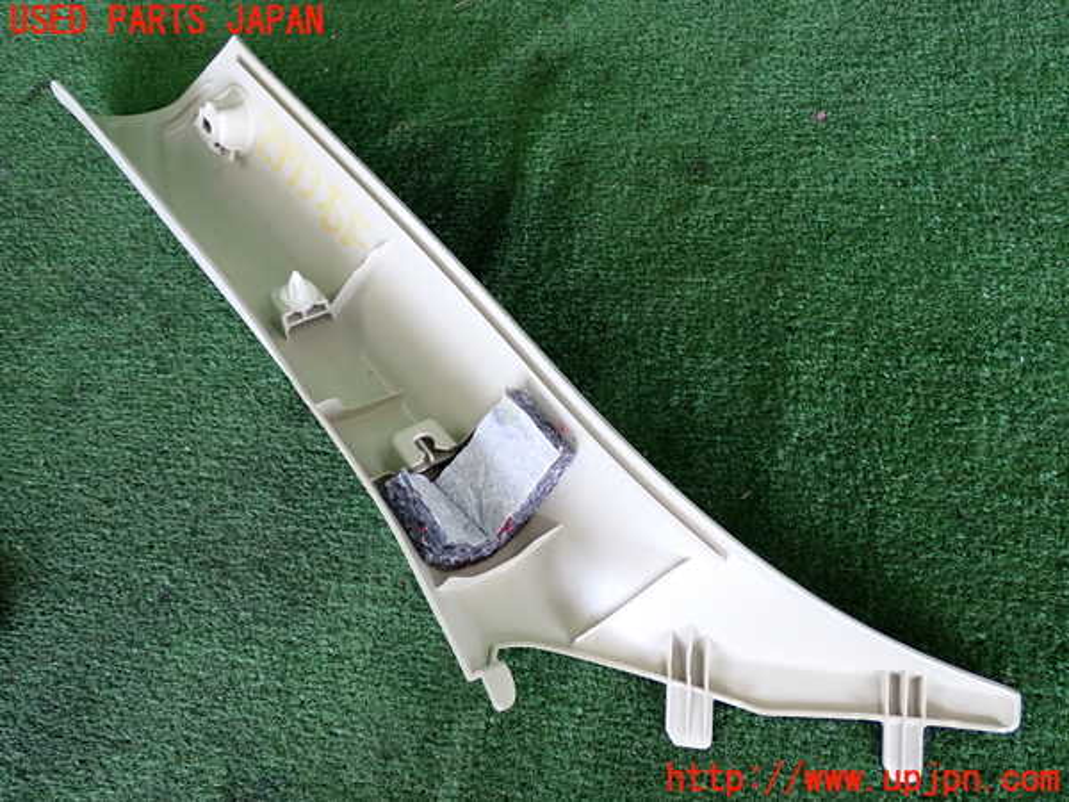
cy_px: 401
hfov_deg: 49.0
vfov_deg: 37.7
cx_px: 534
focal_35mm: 38
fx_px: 1174
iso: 500
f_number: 2.7
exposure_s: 1/125
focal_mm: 6.83
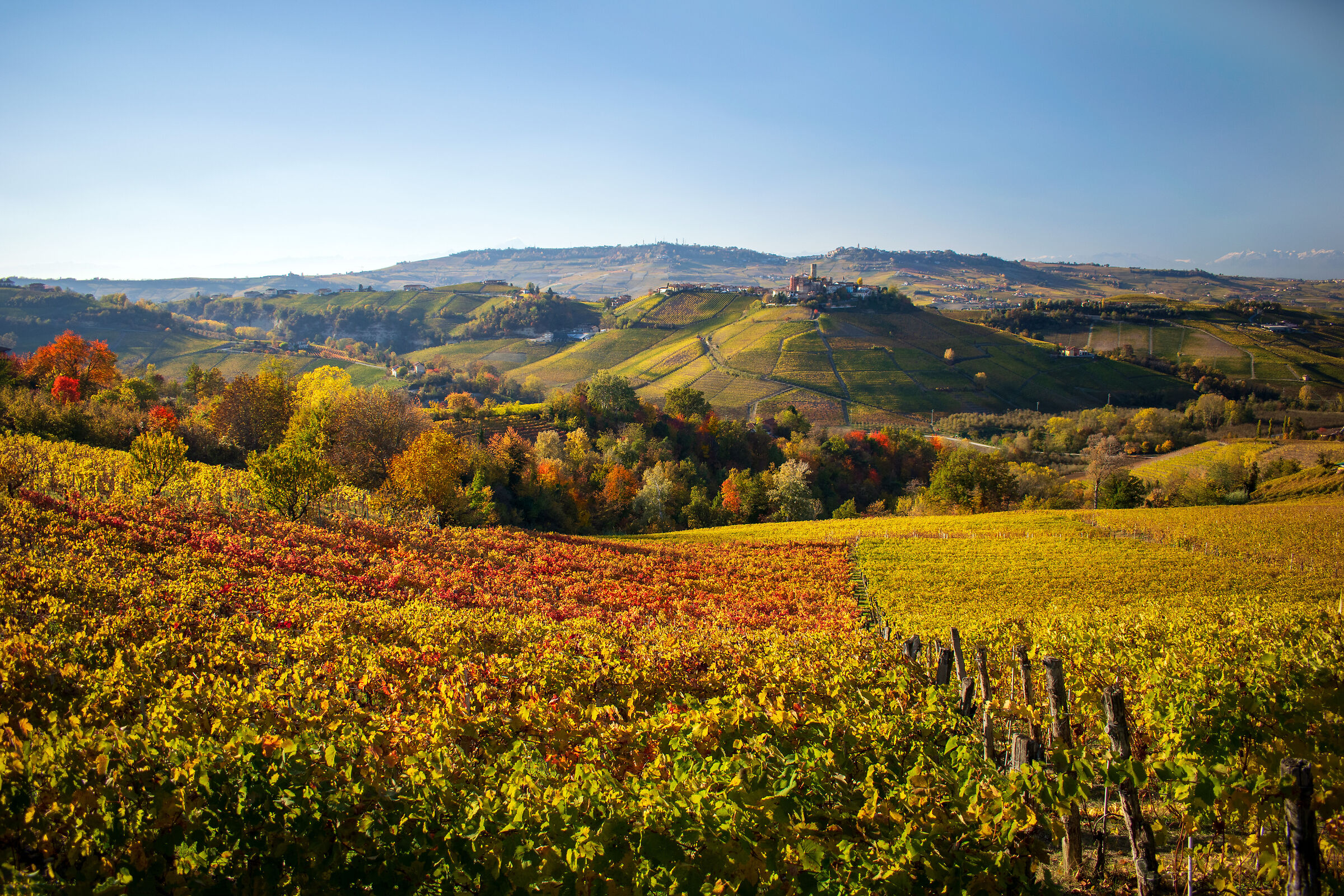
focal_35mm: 27
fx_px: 1008
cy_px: 448
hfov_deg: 67.4
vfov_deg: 47.9
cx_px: 672
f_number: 3.5
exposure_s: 1/320
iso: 100
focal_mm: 18
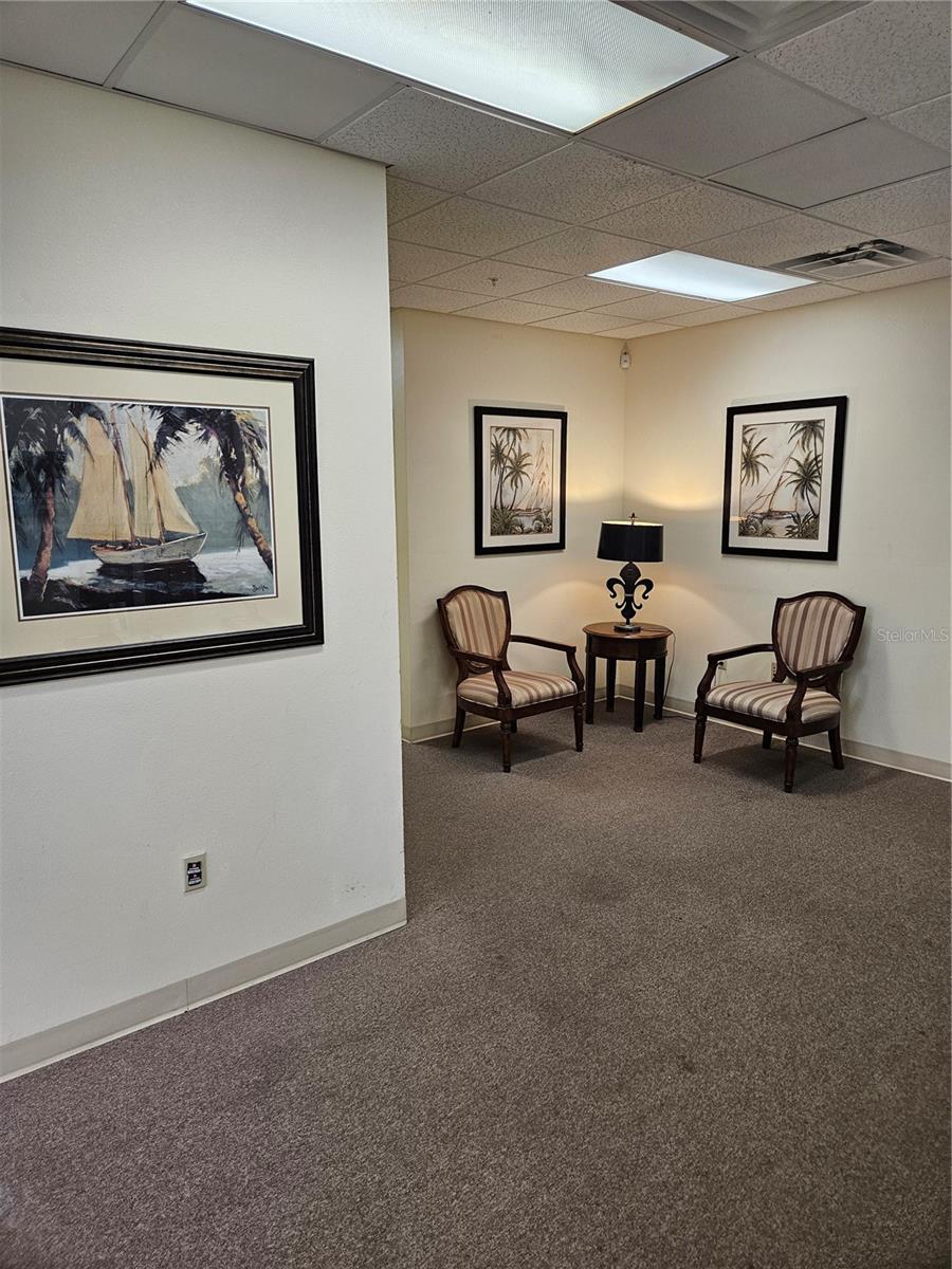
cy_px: 634
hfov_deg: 58.9
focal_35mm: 23
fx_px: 843
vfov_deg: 73.9
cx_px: 476
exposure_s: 1/120
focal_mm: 5.4
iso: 200
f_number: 1.8
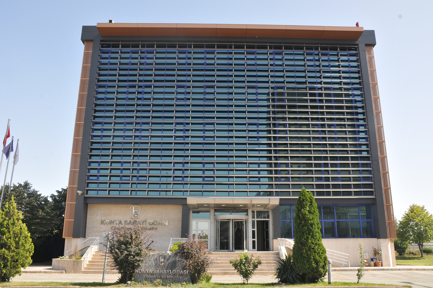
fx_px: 360
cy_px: 144
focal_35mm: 30
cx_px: 216
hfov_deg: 62.0
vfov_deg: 43.5
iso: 320
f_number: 13
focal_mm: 20
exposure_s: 1/125
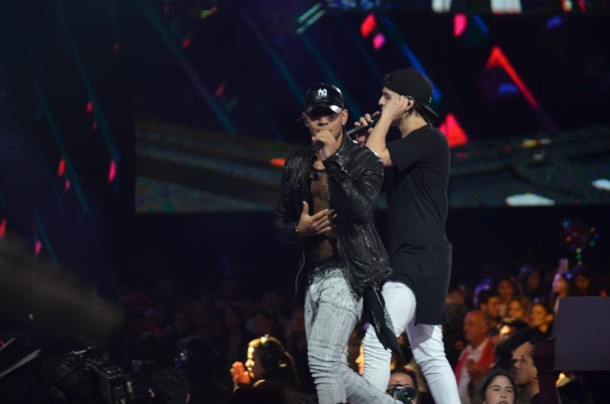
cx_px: 305
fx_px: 4185
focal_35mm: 248
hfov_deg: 8.3
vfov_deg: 5.5
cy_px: 202
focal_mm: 165
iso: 800
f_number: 5.3
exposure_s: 1/125
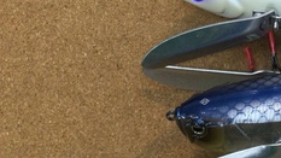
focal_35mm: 87
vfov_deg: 13.5
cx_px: 314
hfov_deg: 22.9
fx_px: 648
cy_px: -27
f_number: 2.4
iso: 25
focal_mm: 3.3
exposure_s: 1/40
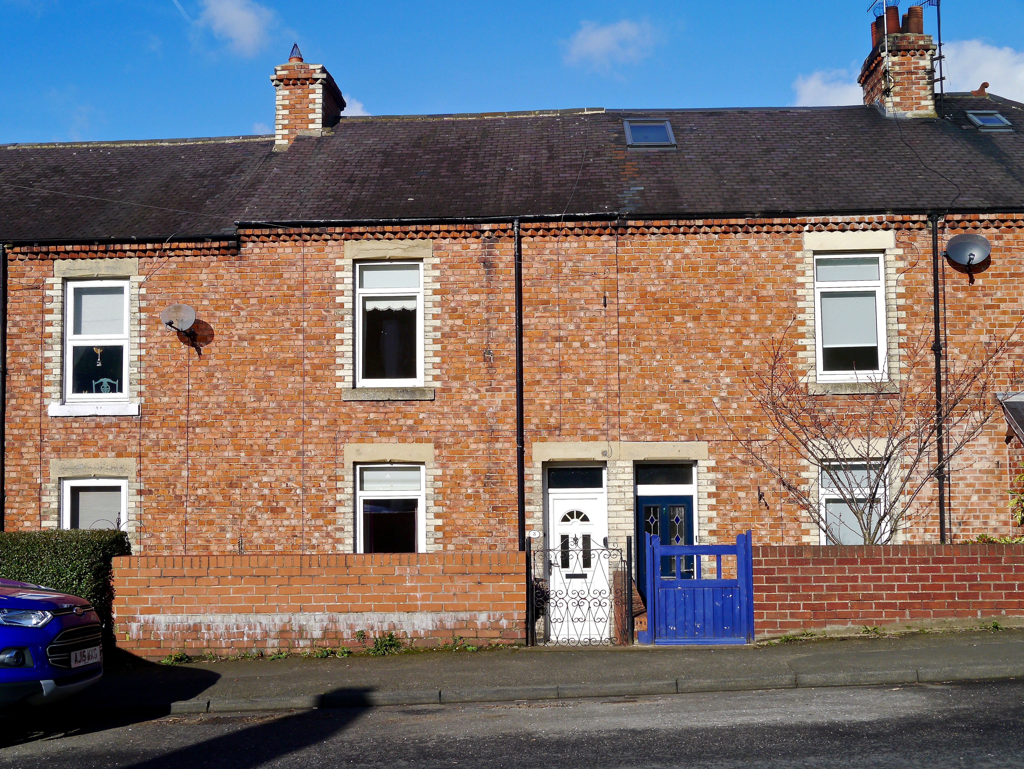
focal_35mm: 40
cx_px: 512
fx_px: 1184
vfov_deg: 36.0
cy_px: 384
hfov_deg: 46.8
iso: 160
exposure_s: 1/400
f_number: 9
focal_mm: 20
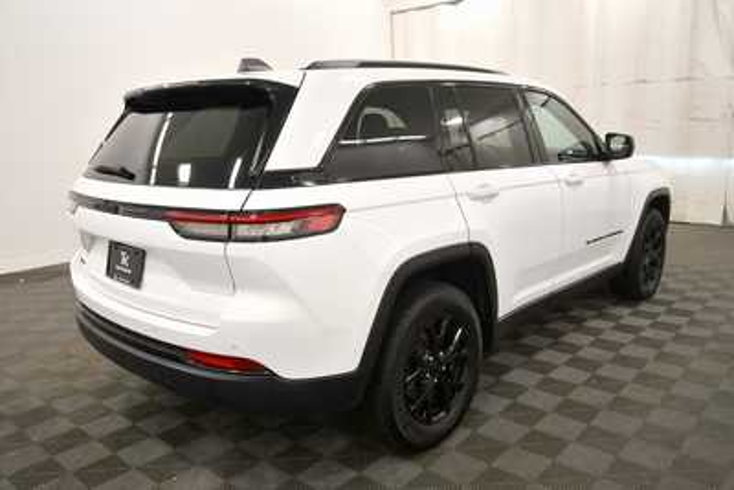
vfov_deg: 46.4
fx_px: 571
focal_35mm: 28
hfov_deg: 65.5
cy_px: 245
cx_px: 367
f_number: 5.6
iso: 800
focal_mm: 19
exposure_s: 1/160
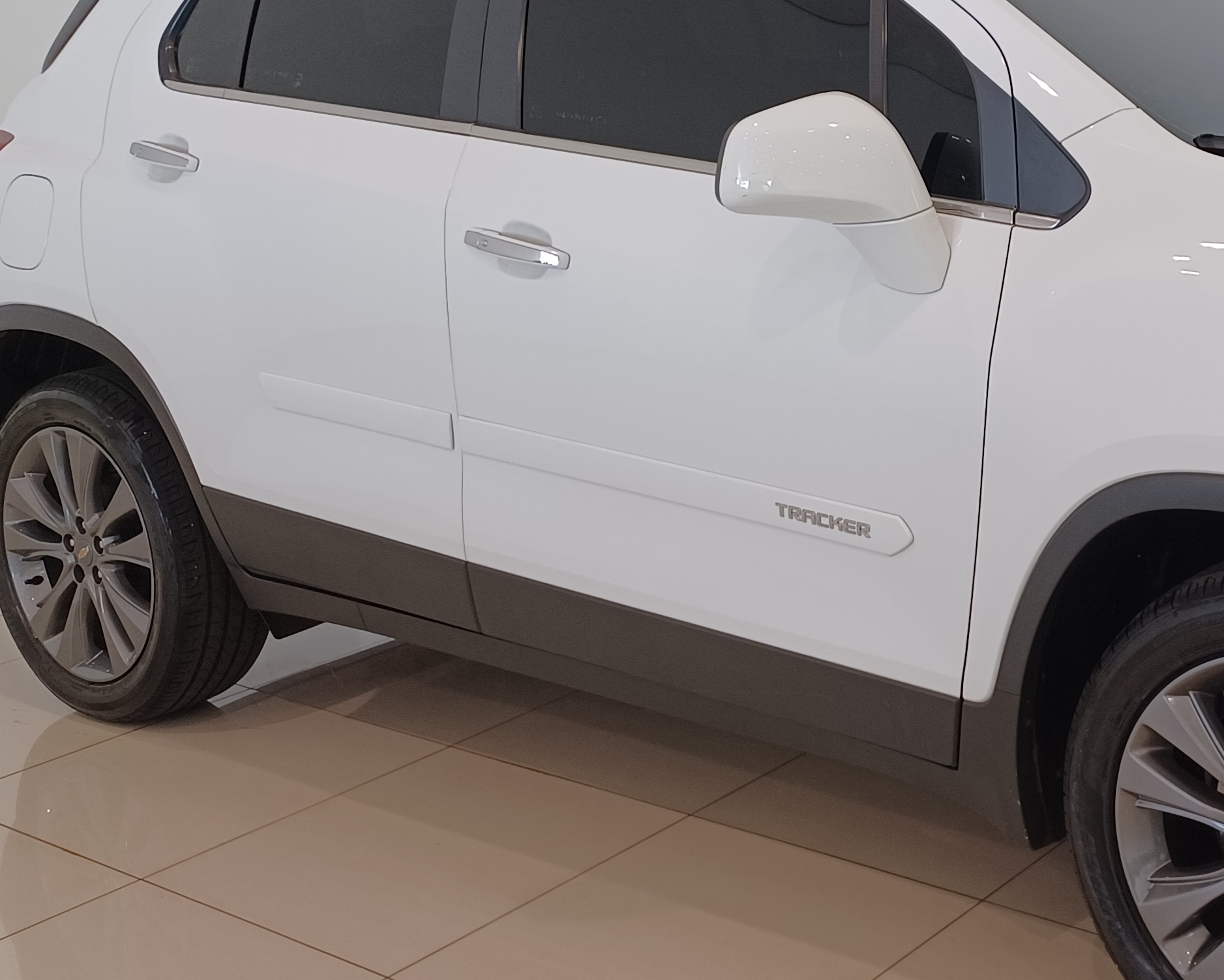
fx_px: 1884
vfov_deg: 28.8
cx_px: 1088
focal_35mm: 52
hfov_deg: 34.1
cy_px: 285
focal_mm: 4.6
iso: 200
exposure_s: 1/60
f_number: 1.8
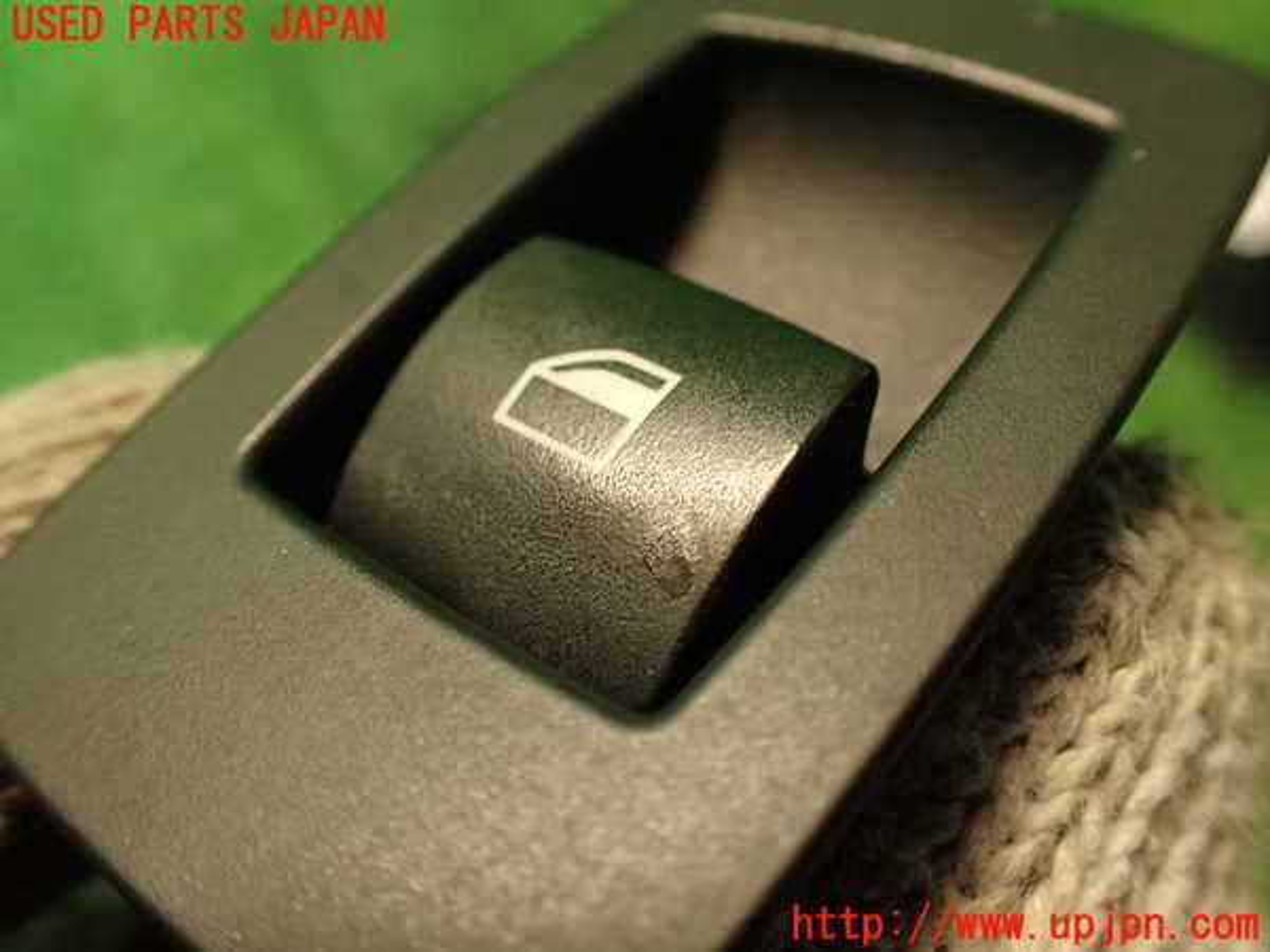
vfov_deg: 44.2
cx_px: 635
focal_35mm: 32
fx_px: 1174
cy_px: 476
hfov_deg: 56.8
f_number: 2.4
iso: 320
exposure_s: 1/30
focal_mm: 5.79
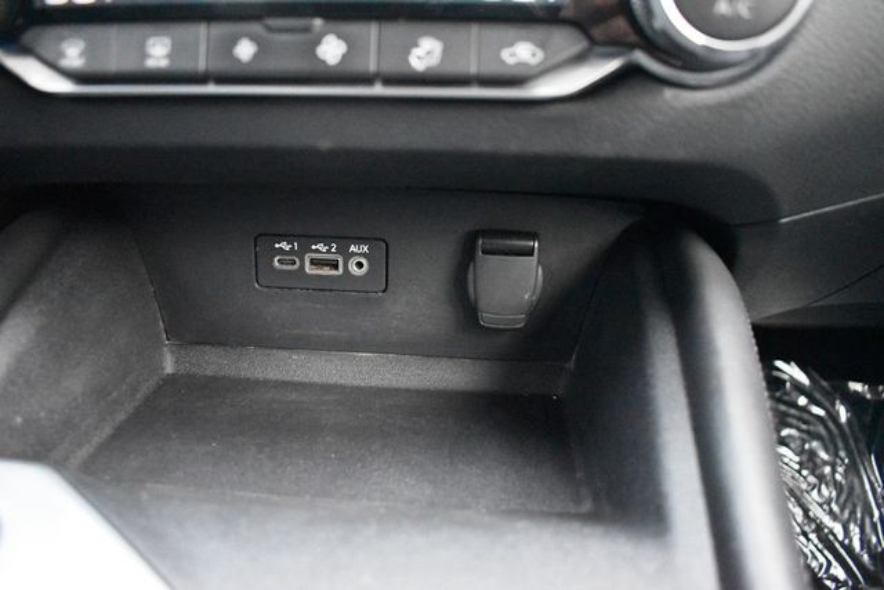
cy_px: 295
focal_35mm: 27
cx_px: 442
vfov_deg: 48.0
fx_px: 663
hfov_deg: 67.4
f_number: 3.5
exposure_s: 1/125
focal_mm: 18
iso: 7200
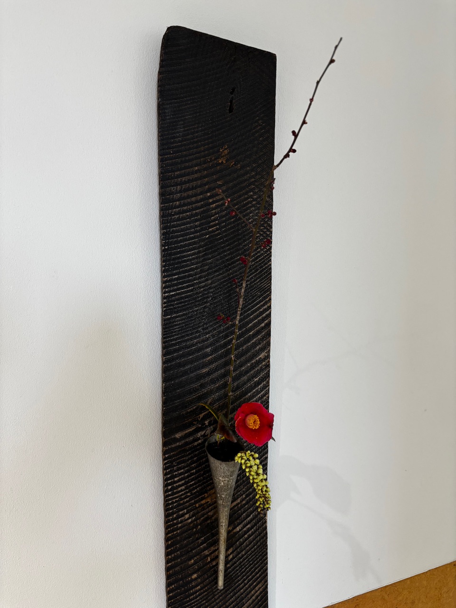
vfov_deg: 67.3
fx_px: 457
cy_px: 304
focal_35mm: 26
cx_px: 228
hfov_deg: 53.1
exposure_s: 1/111
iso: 125
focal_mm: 5.96
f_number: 1.6
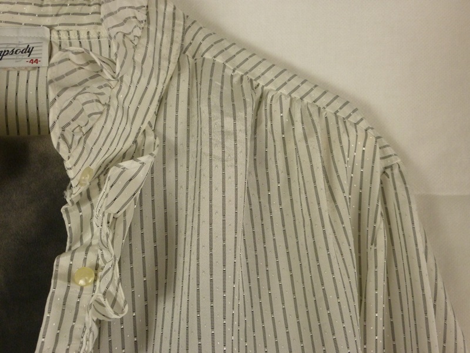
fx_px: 489
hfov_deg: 51.4
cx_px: 235
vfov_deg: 39.7
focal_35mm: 36
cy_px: 176
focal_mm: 6.5
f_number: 3.6
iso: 400
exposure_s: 1/250
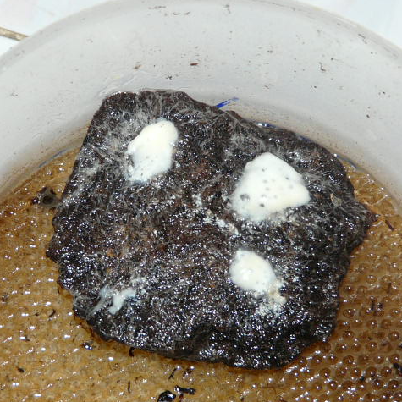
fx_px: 1642
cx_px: 161
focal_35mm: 125
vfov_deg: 14.0
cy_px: 201
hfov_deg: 13.9
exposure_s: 1/50
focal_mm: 10.8
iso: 100
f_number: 3.2
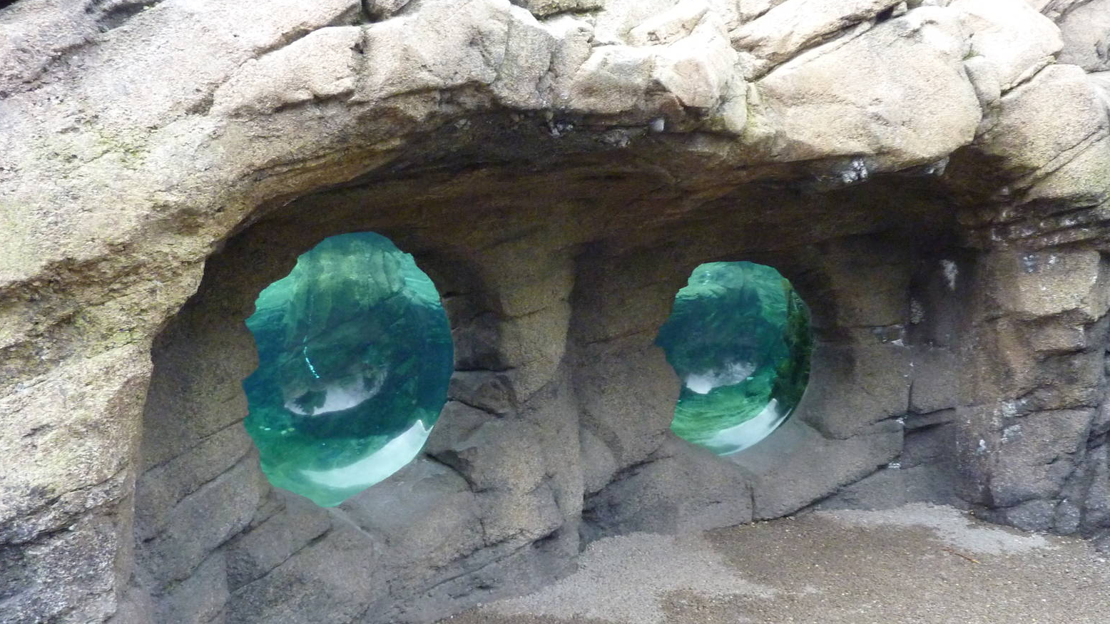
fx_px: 824
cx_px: 551
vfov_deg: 41.4
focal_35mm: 28
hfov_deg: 67.9
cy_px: 350
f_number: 3.3
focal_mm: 4.1
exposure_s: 1/80
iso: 400
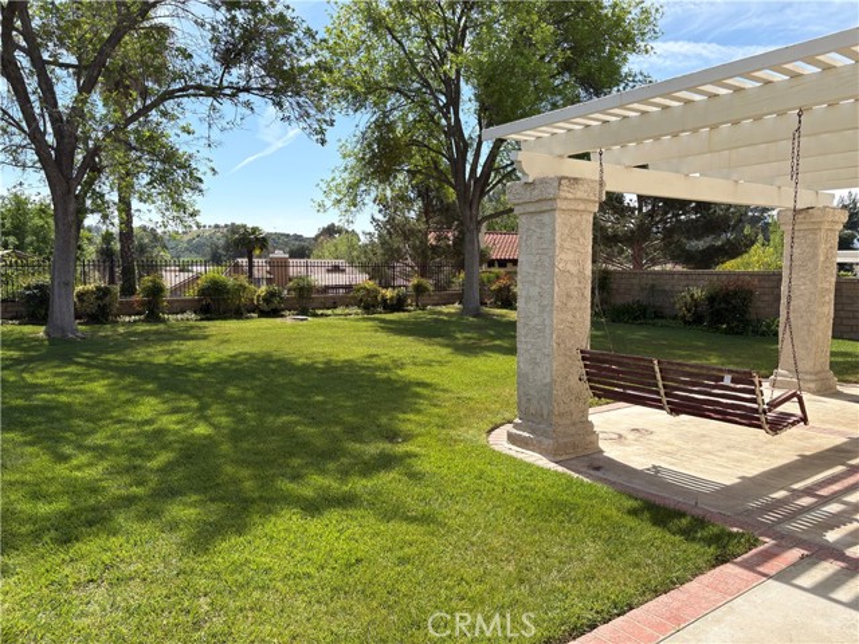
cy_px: 322
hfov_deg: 67.3
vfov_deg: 53.1
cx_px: 430
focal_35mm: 26
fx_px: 645
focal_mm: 5.96
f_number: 1.6
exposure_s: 1/2208
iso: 50
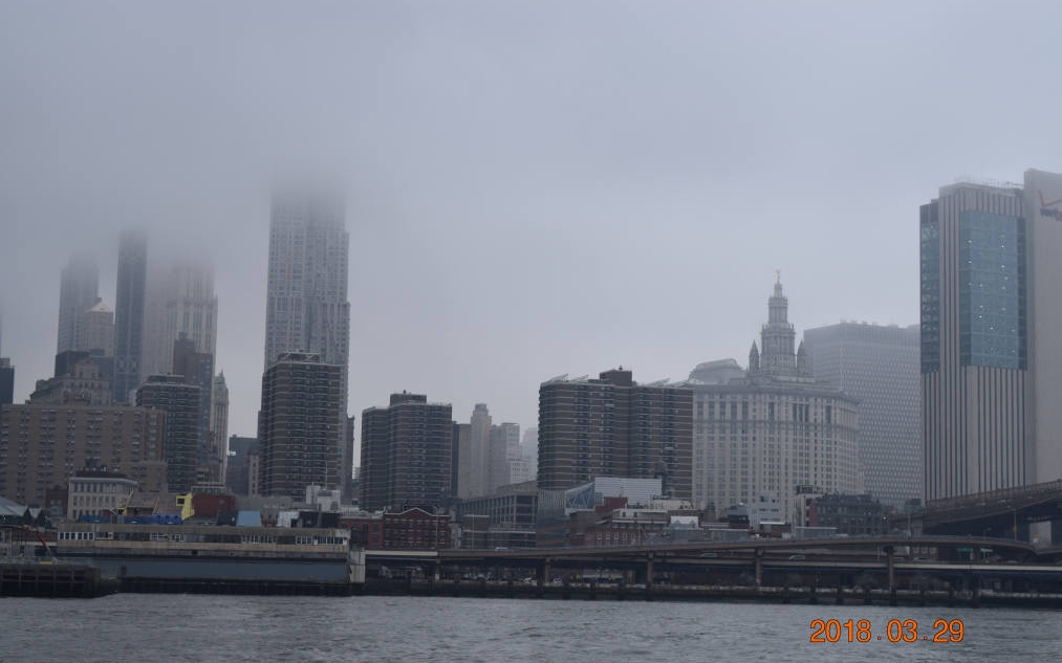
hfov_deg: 29.6
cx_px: 528
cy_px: 328
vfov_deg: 18.7
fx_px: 2012
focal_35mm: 70
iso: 220
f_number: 8
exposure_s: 1/250
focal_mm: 45
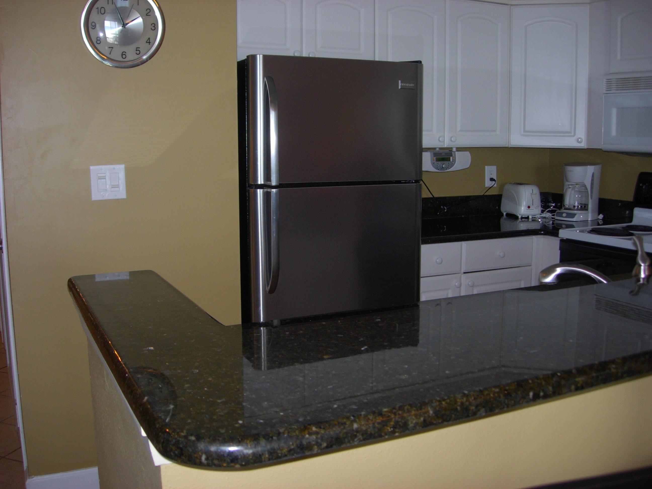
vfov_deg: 37.7
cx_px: 326
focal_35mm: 38
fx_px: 716
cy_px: 244
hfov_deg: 49.0
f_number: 2.8
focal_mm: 7.8
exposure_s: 1/64
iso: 79
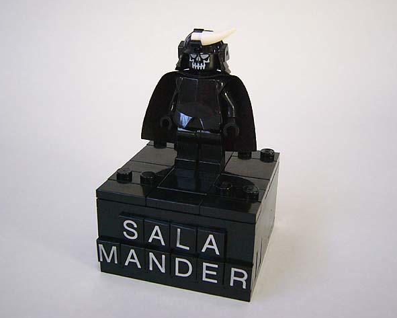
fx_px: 435
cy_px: 160
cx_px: 199
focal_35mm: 37
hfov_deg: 49.1
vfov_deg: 40.1
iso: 200
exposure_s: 1/15
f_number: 2.8
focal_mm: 5.8
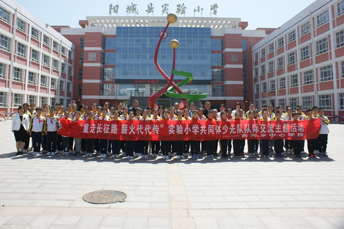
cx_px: 172
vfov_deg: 47.9
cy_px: 114
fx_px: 258
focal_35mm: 27
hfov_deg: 67.4
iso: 100
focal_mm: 18
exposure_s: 1/125
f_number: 10
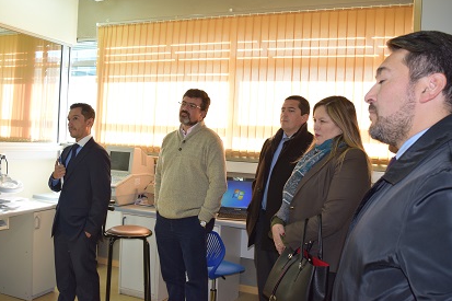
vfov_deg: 38.9
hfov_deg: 55.8
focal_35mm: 34
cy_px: 152
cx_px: 222
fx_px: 427
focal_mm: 22
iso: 800
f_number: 5.6
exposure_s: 1/125
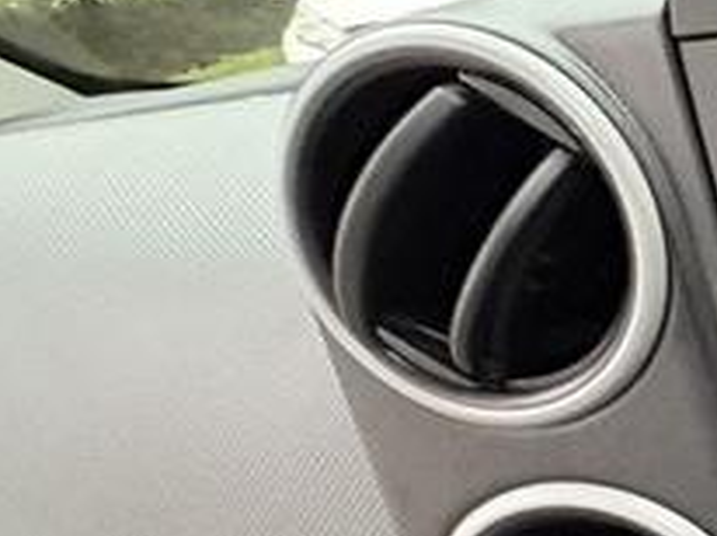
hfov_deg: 19.8
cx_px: 1385
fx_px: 1262
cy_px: 452
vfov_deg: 23.5
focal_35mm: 61
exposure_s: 1/32
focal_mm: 2.22
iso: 1000
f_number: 2.2
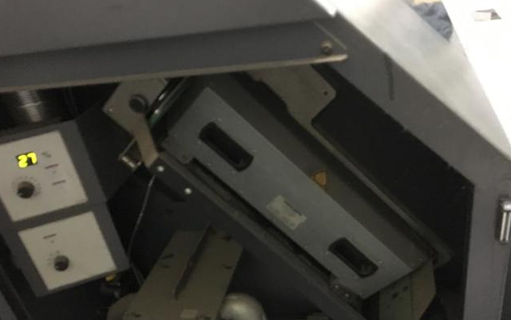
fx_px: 474
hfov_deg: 56.7
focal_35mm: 34
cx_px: 266
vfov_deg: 37.0
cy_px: 207
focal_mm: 4.15
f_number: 2.2
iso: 500
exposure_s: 1/17
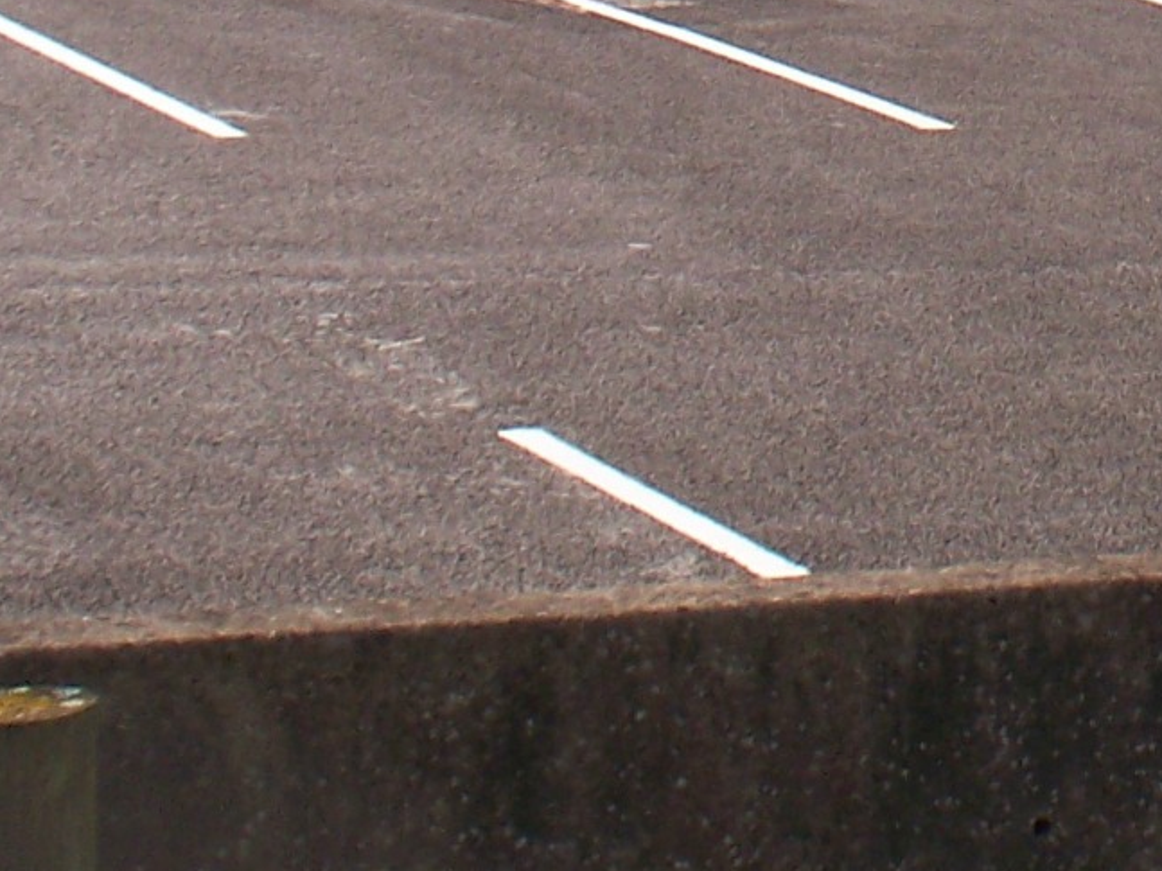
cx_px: 1742
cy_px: -1031
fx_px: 5840
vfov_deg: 8.0
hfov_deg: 10.9
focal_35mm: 174
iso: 64
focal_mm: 7.54
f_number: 5
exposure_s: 1/320
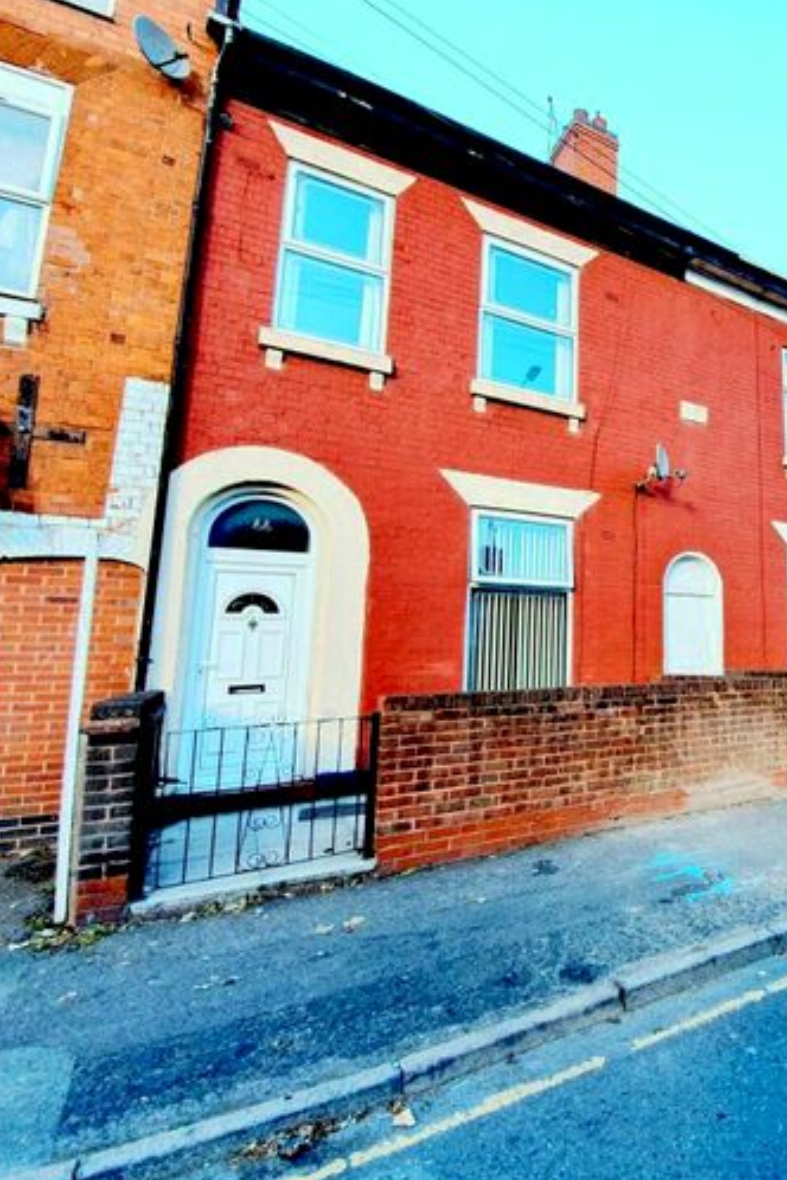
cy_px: 579
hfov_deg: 54.9
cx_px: 728
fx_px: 623
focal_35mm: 19
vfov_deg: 86.9
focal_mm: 1.8
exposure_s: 1/310
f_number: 2.2
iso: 50
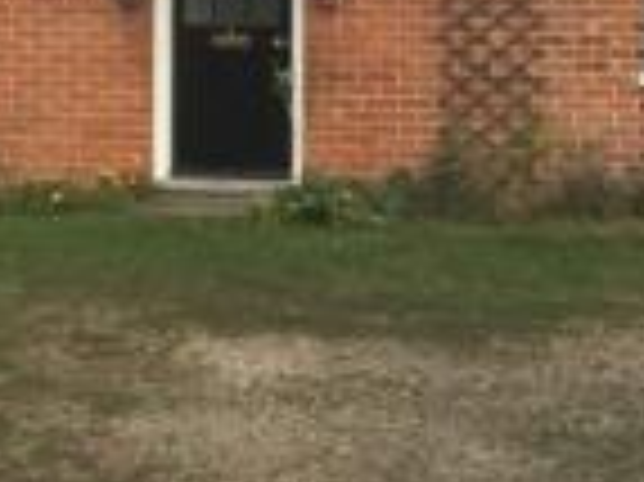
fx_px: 2193
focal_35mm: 118
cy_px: -236
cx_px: 259
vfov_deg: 12.0
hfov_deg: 16.7
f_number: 2.2
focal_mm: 4.15
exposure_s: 1/482
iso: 32
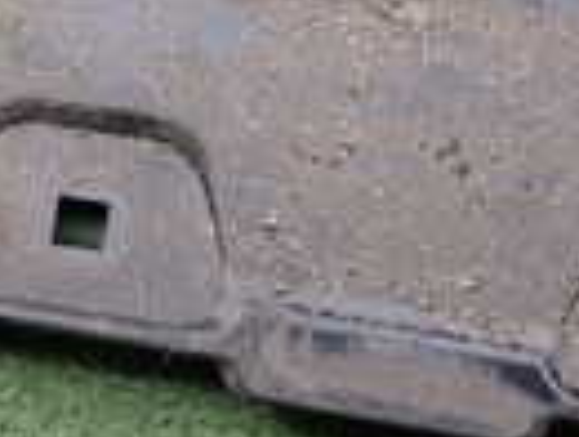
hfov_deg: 16.8
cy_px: -214
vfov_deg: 12.3
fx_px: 1927
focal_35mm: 115
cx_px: 45
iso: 100
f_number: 2.8
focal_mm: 4.5
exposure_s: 1/320
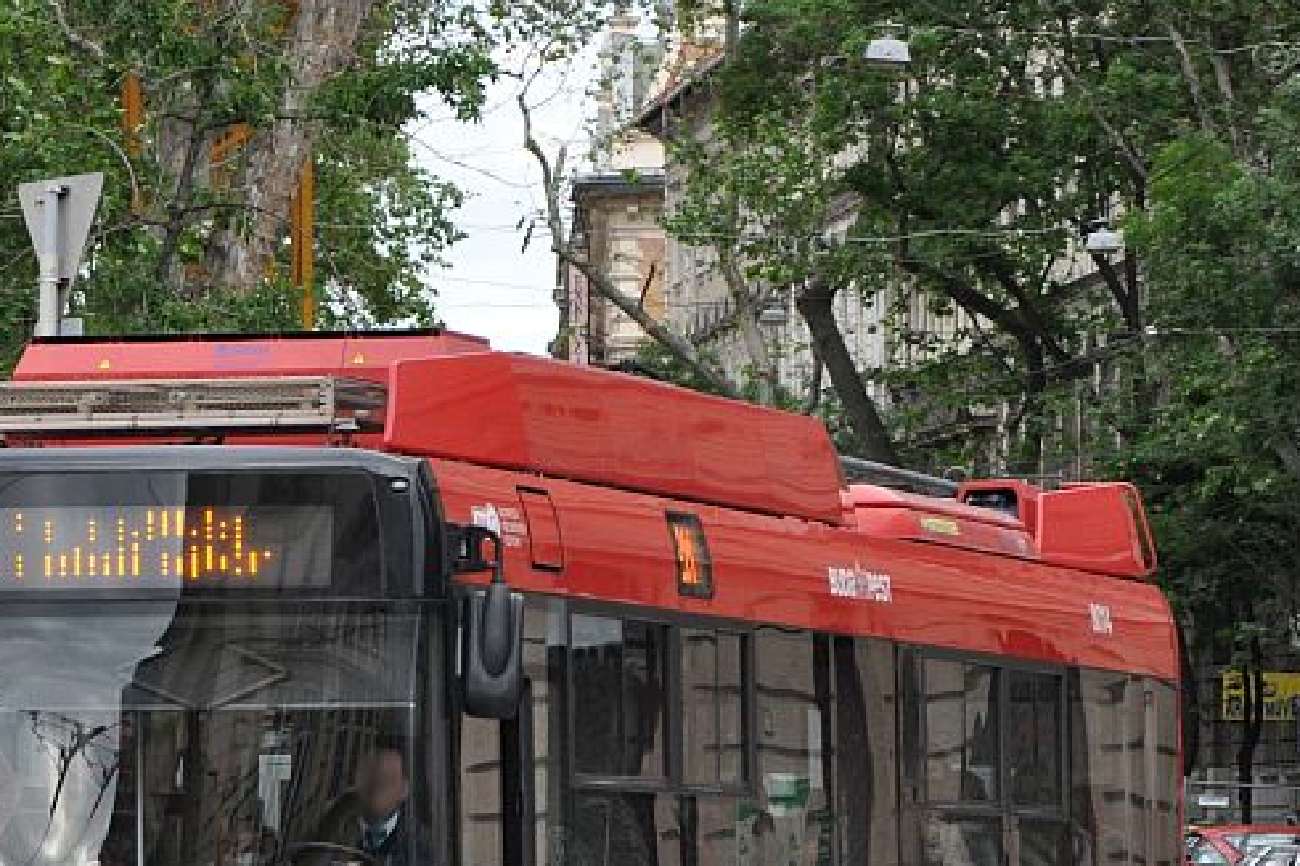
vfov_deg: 4.9
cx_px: 405
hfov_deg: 7.4
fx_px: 10038
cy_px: 681
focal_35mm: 278
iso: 800
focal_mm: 85
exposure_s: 1/640
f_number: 5.6
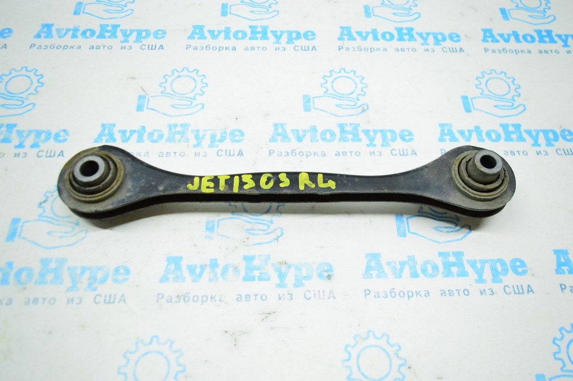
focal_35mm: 30
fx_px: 477
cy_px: 190
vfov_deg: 43.5
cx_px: 286
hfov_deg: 62.0
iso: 6400
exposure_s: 1/640
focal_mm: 20
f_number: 4
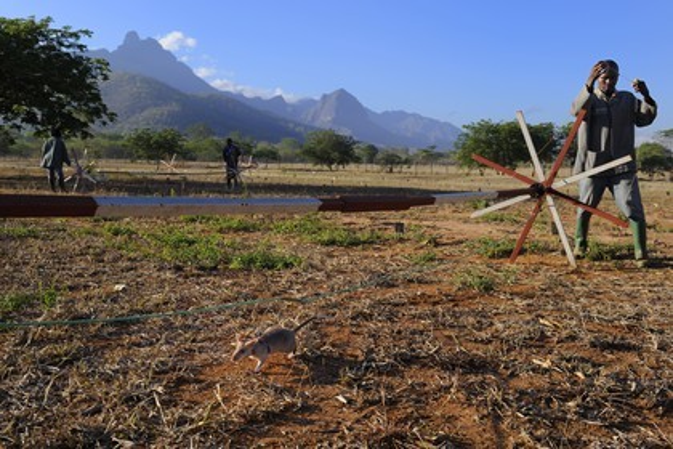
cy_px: 224
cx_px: 336
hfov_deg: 50.7
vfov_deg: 35.1
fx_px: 710
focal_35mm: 38
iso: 200
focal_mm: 38
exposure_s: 1/320
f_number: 7.1
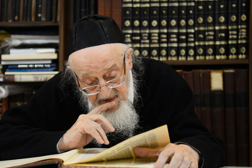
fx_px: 553
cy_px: 93
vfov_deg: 17.3
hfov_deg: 25.6
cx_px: 99
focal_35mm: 79
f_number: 3.5
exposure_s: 1/125
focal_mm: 62
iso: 800
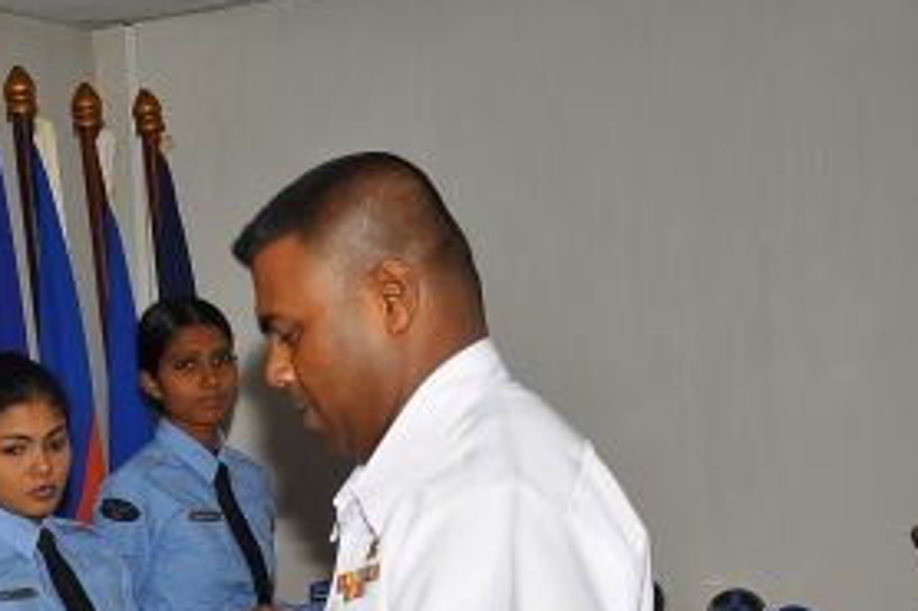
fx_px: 2472
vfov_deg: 13.8
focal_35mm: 97
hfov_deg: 20.2
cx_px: -53
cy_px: 647
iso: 250
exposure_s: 1/90
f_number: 5.6
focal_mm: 30
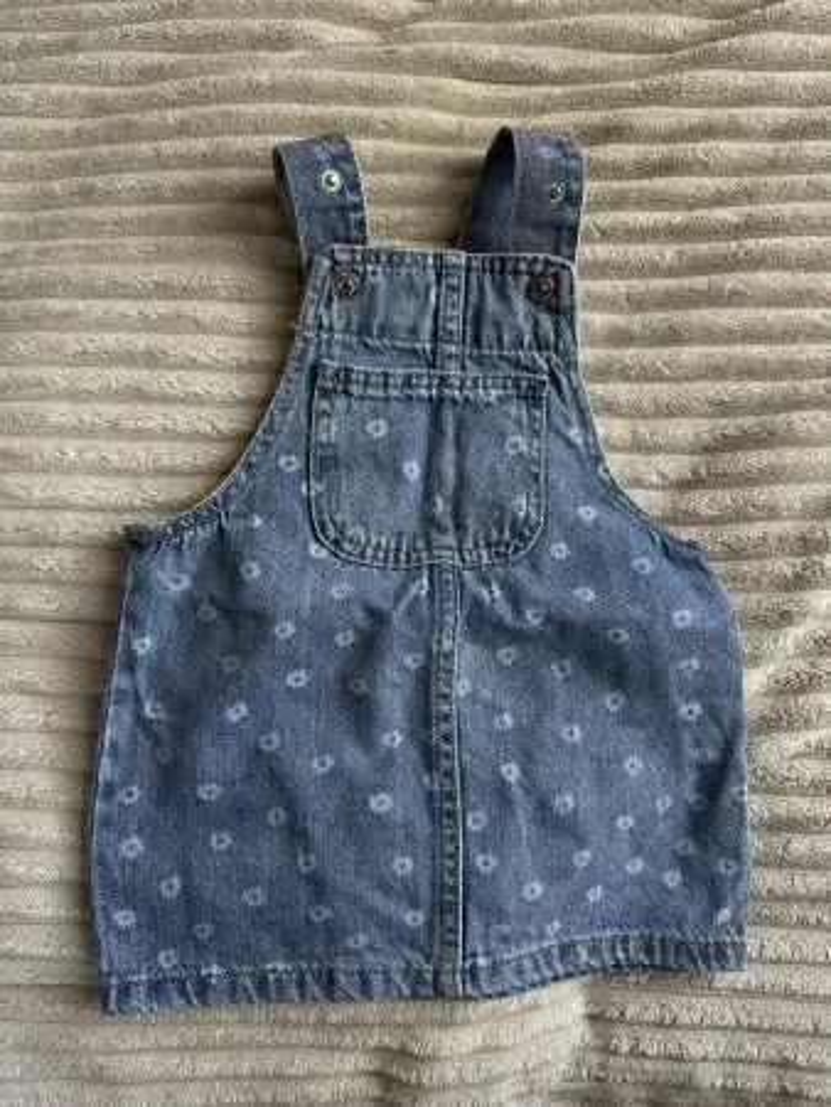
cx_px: 416
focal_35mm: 24
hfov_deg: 56.9
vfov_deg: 71.6
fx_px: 767
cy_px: 554
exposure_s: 1/60
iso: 320
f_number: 1.78
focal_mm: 6.86
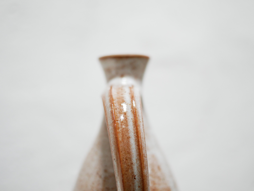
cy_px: 96
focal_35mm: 40
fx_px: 294
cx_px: 127
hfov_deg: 46.8
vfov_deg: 36.0
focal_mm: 20
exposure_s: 1/60
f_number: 1.7
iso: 1250
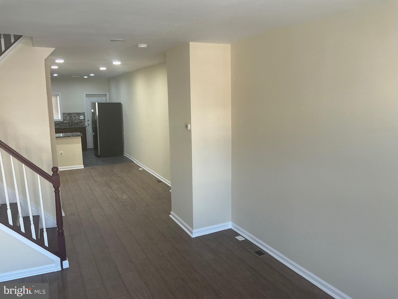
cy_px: 150
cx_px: 199
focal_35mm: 28
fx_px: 322
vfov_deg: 49.7
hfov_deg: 63.4
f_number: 1.8
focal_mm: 3
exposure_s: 1/60
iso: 64
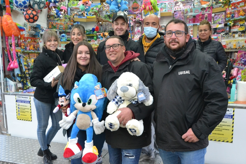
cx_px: 123
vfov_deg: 40.0
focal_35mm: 33
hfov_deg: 57.2
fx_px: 225
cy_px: 82
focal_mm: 22
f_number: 9
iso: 3200
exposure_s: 1/320
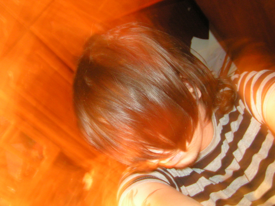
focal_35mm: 38
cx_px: 138
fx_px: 302
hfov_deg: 49.0
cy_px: 103
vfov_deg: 37.7
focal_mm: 5.8
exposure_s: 2
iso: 200
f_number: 2.8
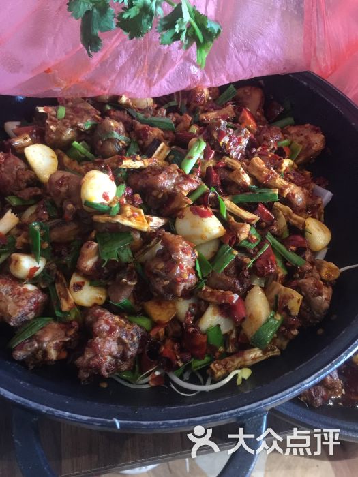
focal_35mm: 29
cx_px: 179
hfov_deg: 48.2
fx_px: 400
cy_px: 238
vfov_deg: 61.7
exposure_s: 1/8
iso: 160
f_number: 2.2
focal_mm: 4.15
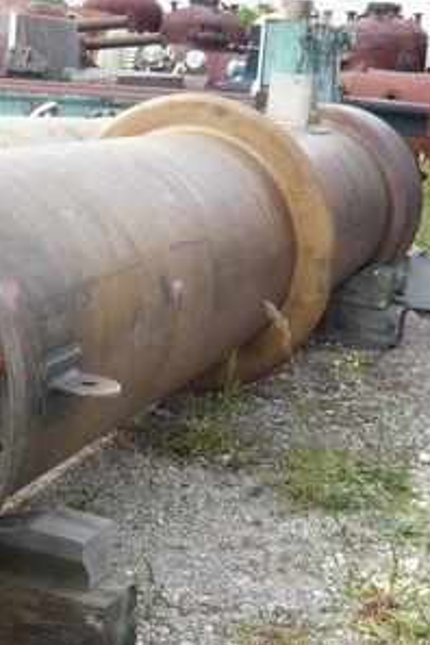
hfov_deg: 21.1
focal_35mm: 63
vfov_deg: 31.9
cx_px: 48
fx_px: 1129
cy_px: 324
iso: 100
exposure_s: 1/400
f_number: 2.9
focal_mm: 4.9
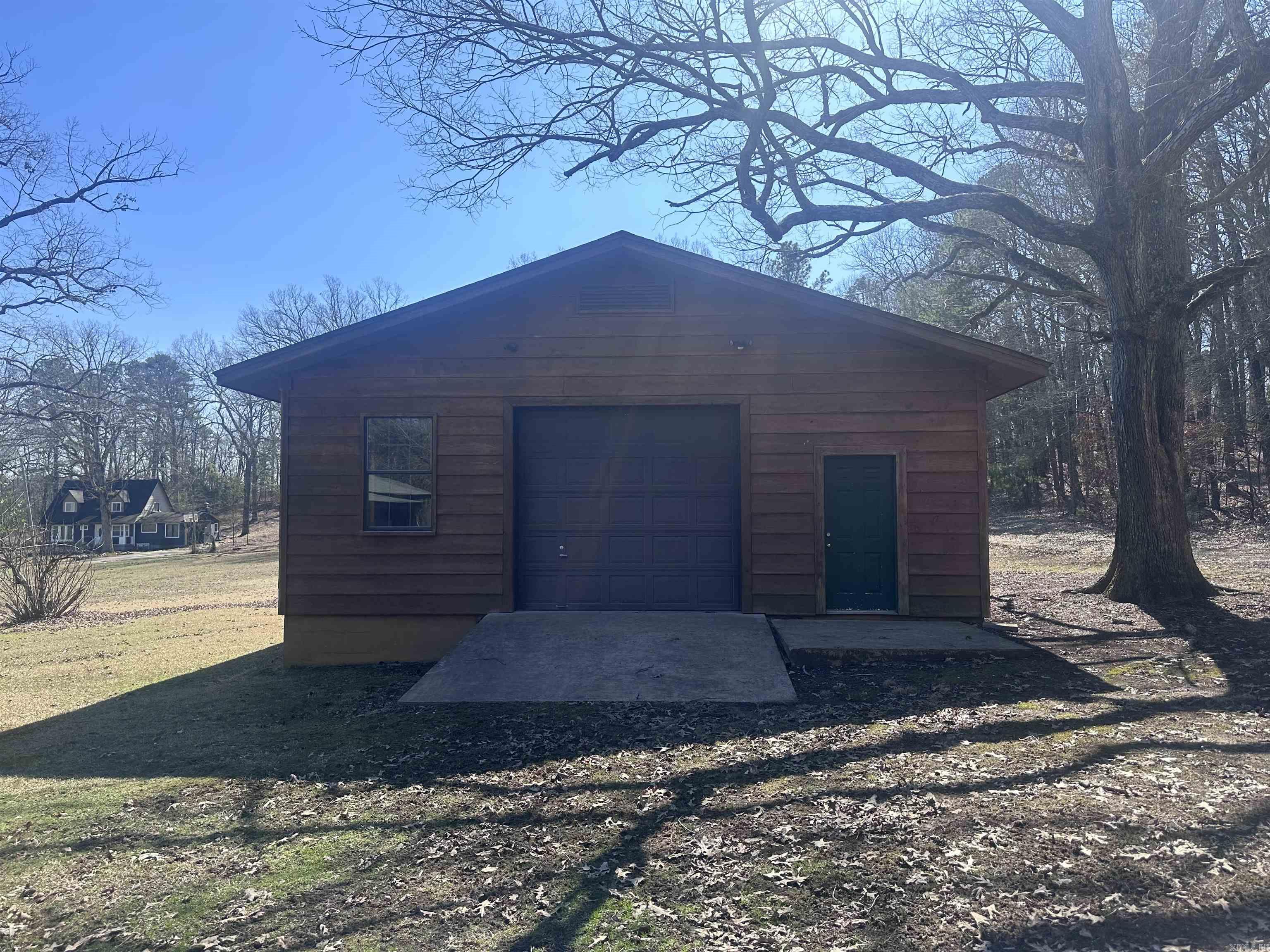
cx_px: 635
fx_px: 881
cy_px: 476
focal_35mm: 24
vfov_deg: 56.8
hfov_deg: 71.6
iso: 80
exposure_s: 1/2660
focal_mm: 6.86
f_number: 1.78
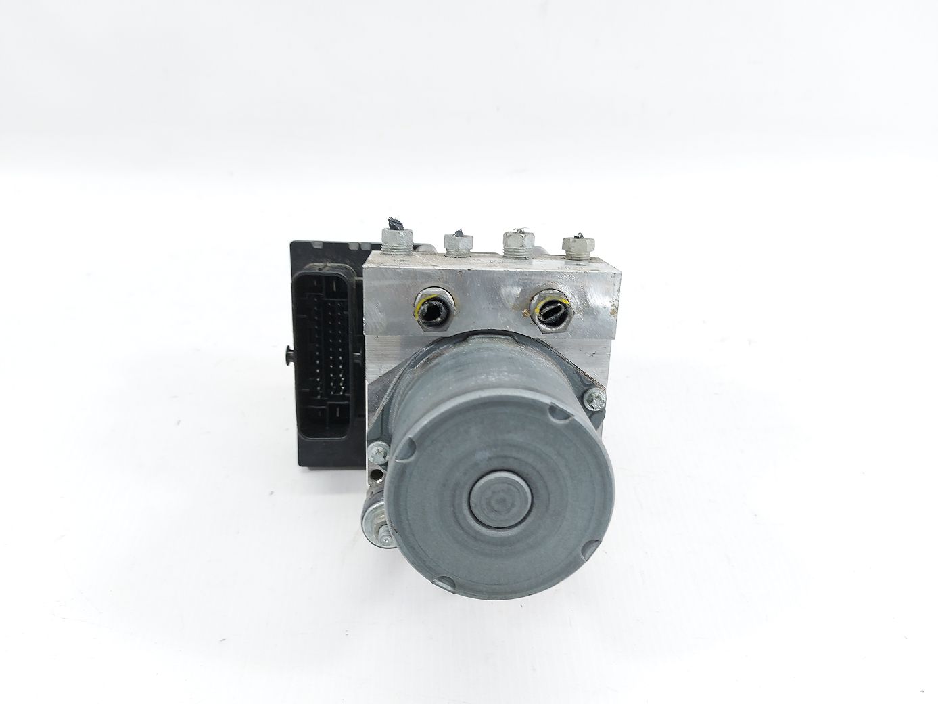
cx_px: 469
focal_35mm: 24
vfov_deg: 56.8
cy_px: 352
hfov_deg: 71.6
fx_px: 650
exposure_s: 1/50
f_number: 1.8
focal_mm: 5.23
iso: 64
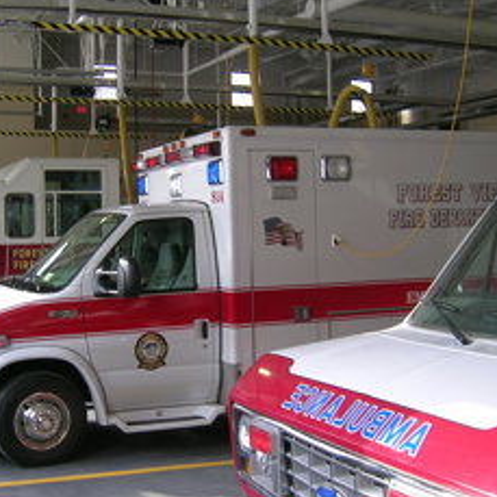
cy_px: 273
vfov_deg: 31.6
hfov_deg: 31.6
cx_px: 202
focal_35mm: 54
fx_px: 877
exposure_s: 1/44.9
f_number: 2.8
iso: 50
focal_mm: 5.4
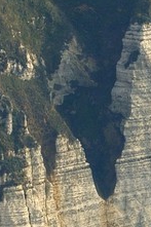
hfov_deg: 1.1
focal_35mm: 1302
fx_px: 8204
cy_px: 30
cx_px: 545
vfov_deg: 1.6
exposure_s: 1/800
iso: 400
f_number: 8
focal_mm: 180
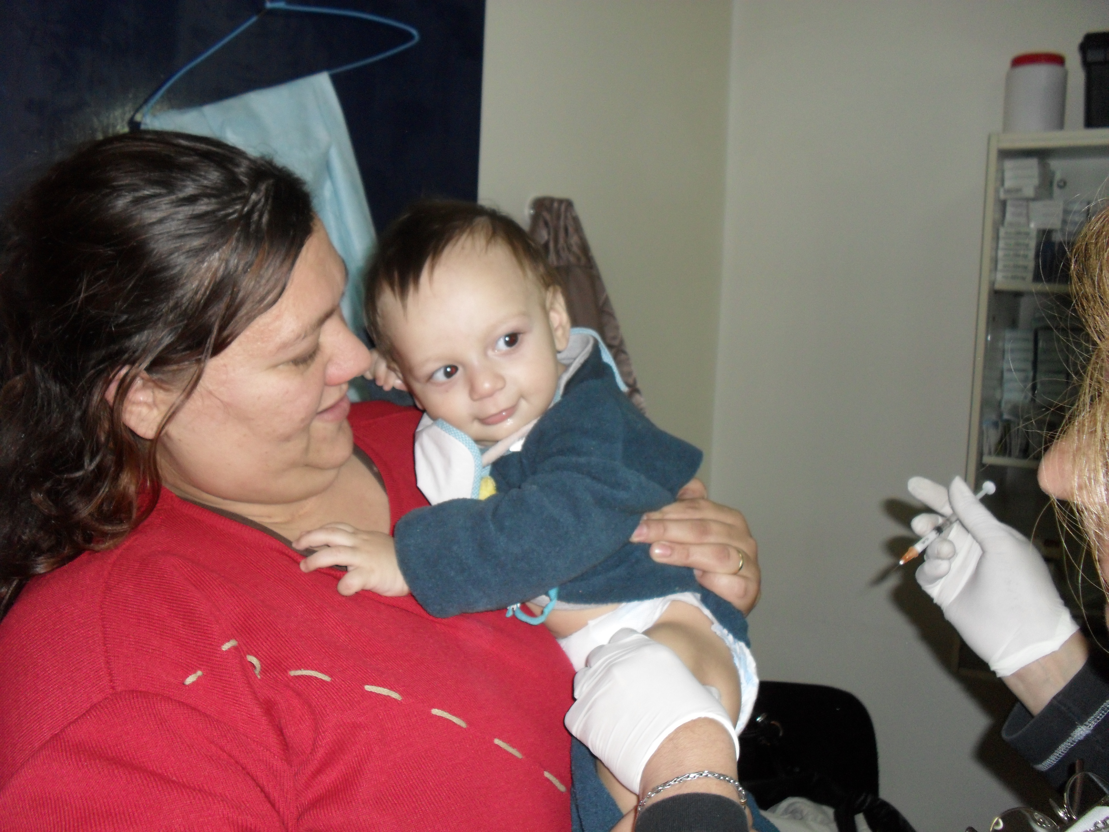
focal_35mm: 35
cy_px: 416
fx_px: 1121
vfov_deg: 40.7
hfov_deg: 52.6
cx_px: 554
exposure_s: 1/45
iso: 200
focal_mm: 6.3
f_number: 3.2
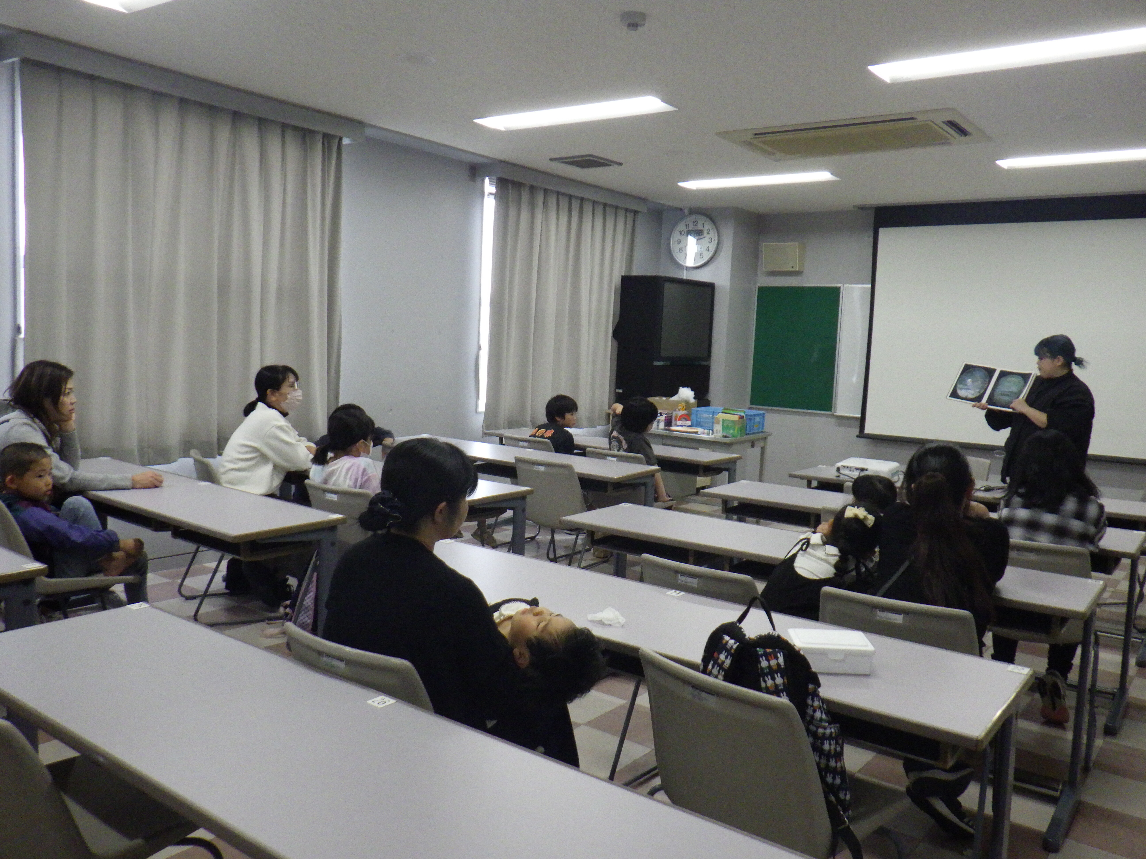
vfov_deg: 49.7
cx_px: 573
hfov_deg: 63.4
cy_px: 430
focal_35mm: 28
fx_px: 927
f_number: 3.5
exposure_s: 1/40
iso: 200
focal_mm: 5
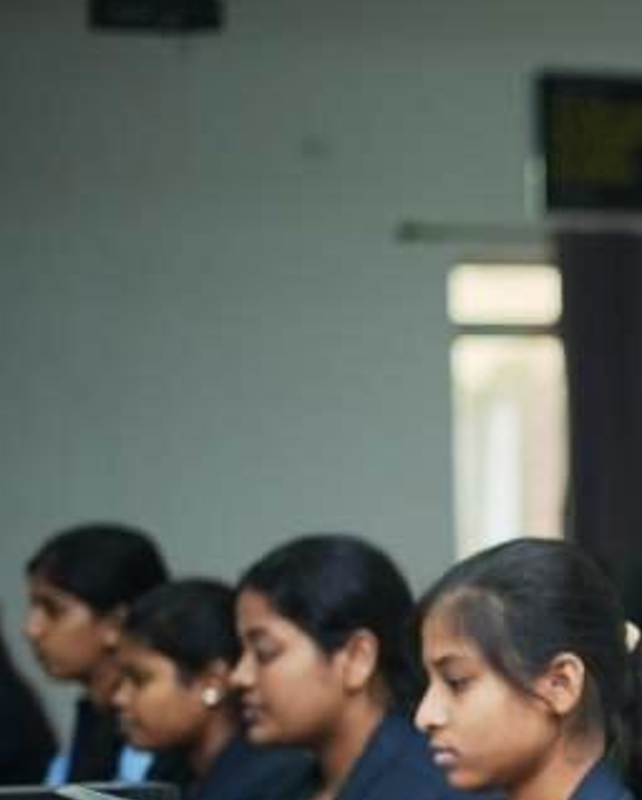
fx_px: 3581
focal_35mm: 151
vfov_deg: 12.6
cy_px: 811
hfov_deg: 9.7
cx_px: 1168
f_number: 1.8
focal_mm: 50
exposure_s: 1/160
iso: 160
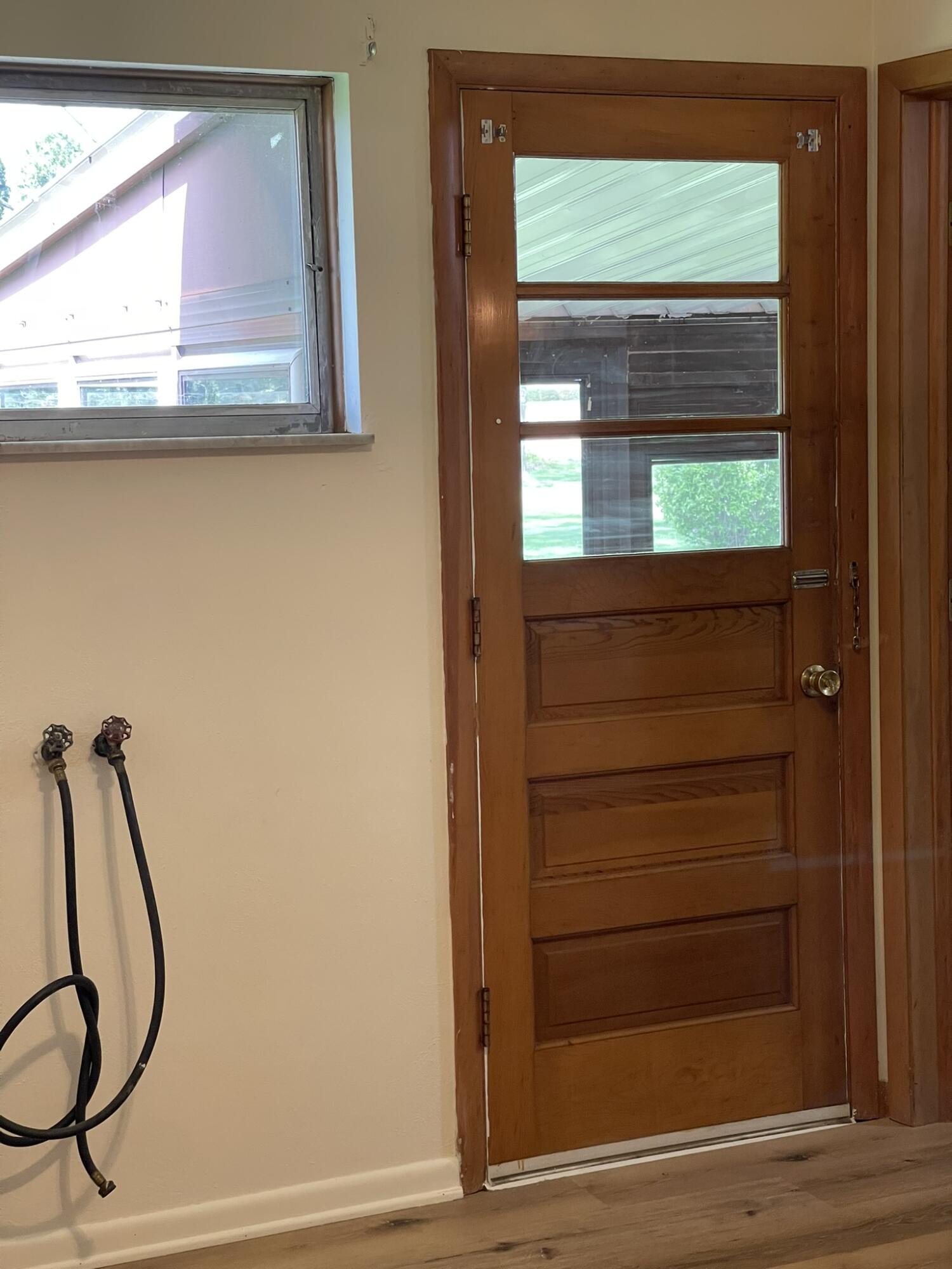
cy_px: 634
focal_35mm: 64
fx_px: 2347
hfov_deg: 22.9
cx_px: 476
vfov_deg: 30.3
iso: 125
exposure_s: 1/60
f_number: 2.2
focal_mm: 7.5
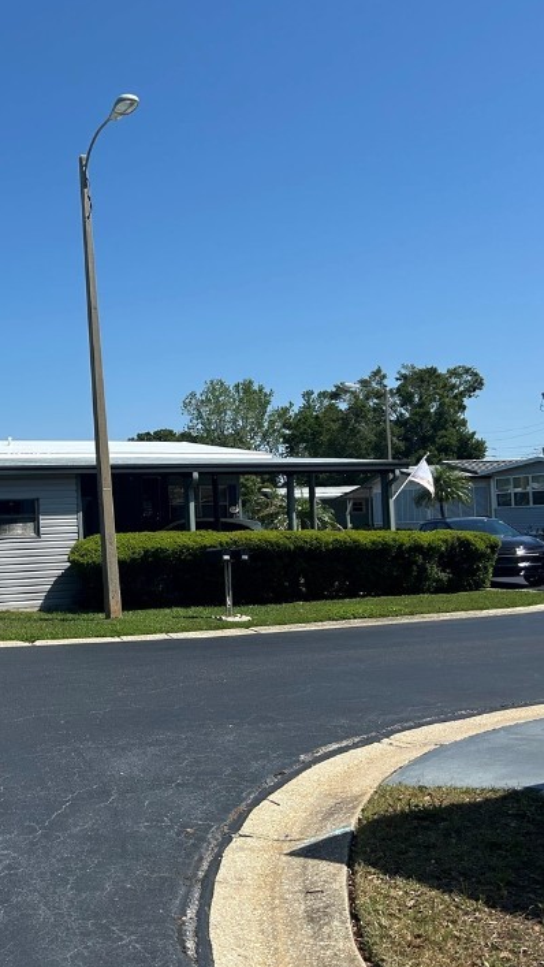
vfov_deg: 49.4
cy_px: 479
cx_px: -1
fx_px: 1051
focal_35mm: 41
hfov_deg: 27.4
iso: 50
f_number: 1.5
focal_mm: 5.7
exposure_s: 1/5587
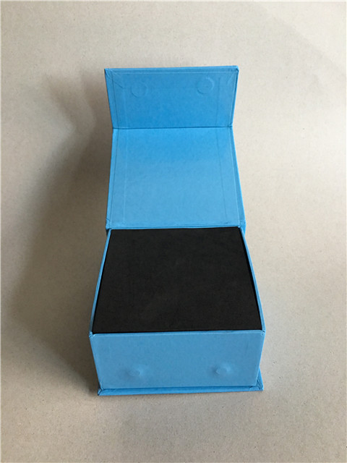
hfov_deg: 48.2
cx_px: 174
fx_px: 388
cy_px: 232
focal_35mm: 29
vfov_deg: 61.7
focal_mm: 4.15
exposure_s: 1/10
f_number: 2.2
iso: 100
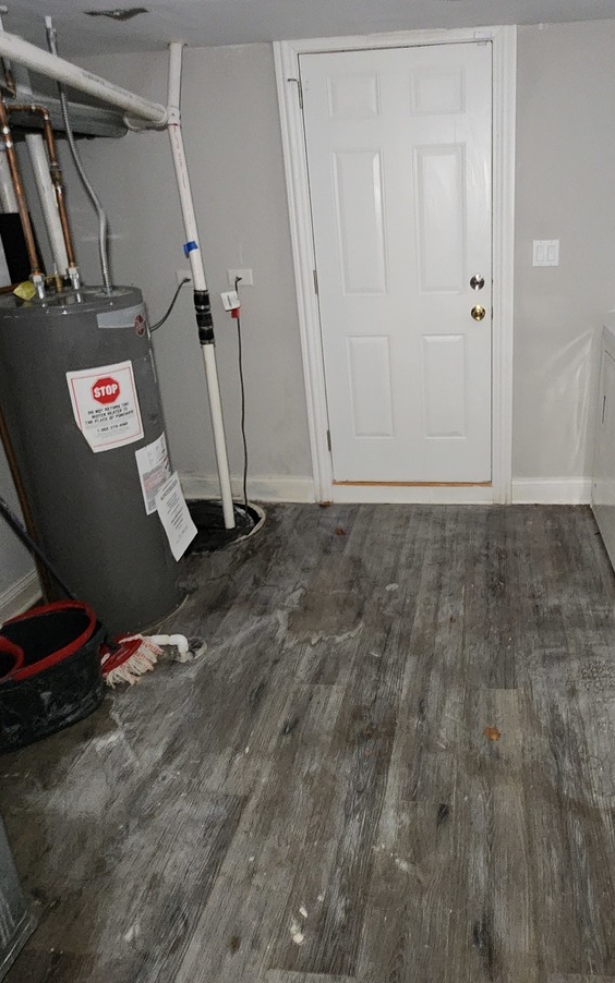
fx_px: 590
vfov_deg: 79.1
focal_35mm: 22
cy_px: 413
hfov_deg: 54.2
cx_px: 399
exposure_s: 1/24
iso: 640
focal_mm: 2.2
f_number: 2.2
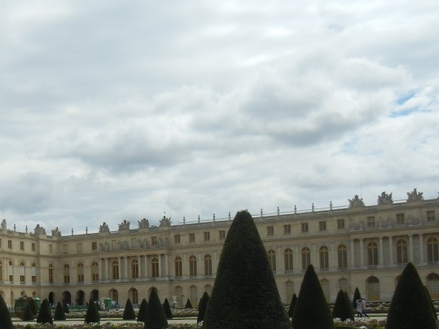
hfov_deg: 32.8
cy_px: 286
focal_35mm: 57
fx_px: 723
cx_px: 86
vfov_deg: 25.0
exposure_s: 1/634
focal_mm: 5.4
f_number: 7
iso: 160
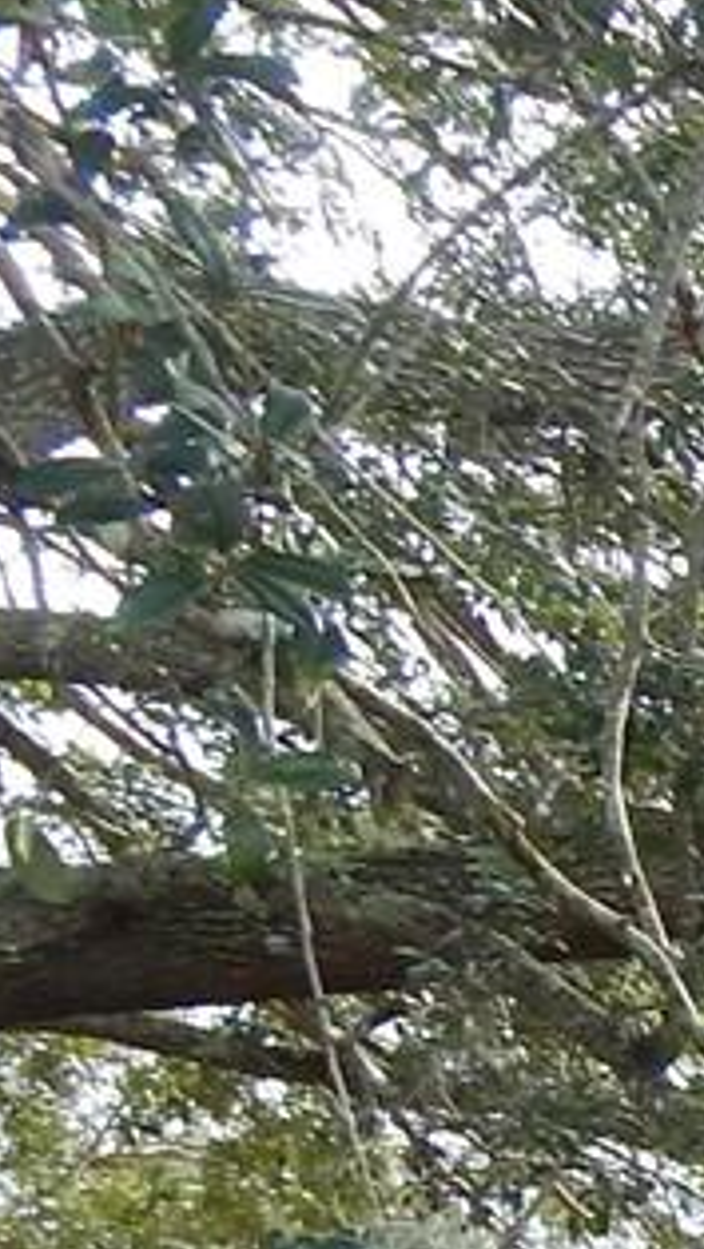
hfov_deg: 7.6
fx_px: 4042
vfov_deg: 16.1
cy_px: 1885
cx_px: 2625
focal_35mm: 122
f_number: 3
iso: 125
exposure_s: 1/320
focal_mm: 4
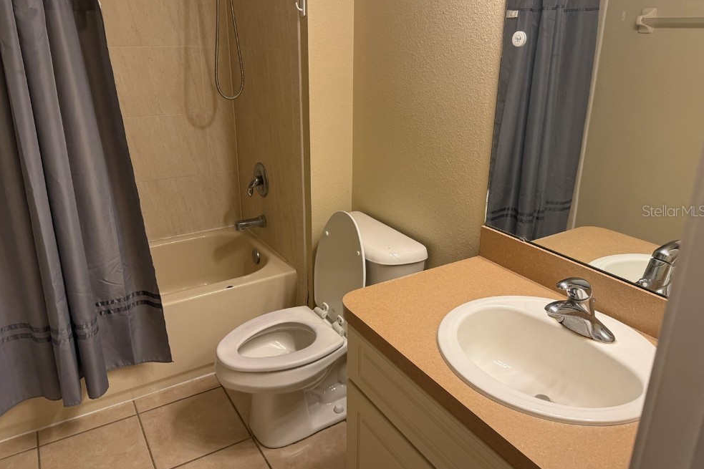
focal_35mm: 26
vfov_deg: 49.5
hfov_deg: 69.4
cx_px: 343
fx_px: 508
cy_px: 211
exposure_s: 1/138
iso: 80
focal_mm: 6.76
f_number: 1.78
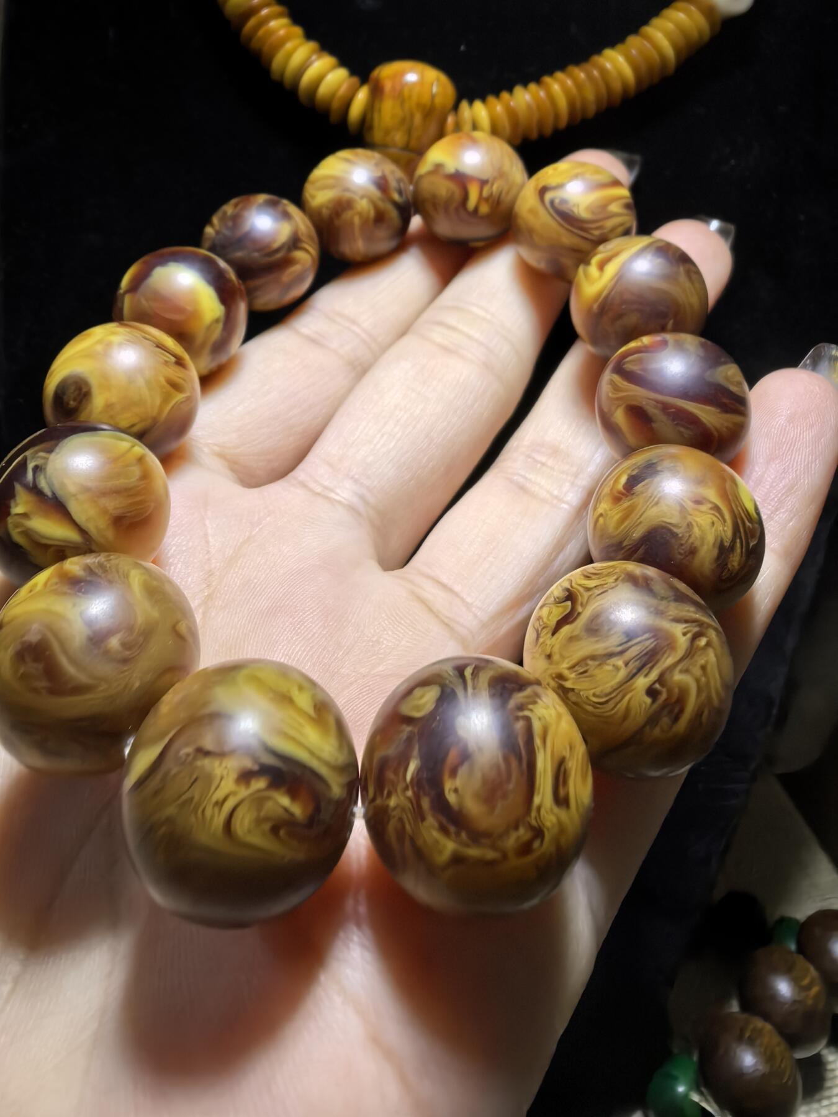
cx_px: 419
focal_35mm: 27
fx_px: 872
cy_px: 558
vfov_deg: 65.3
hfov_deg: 51.4
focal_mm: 1.95
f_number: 2.2
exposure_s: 1/231
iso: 100
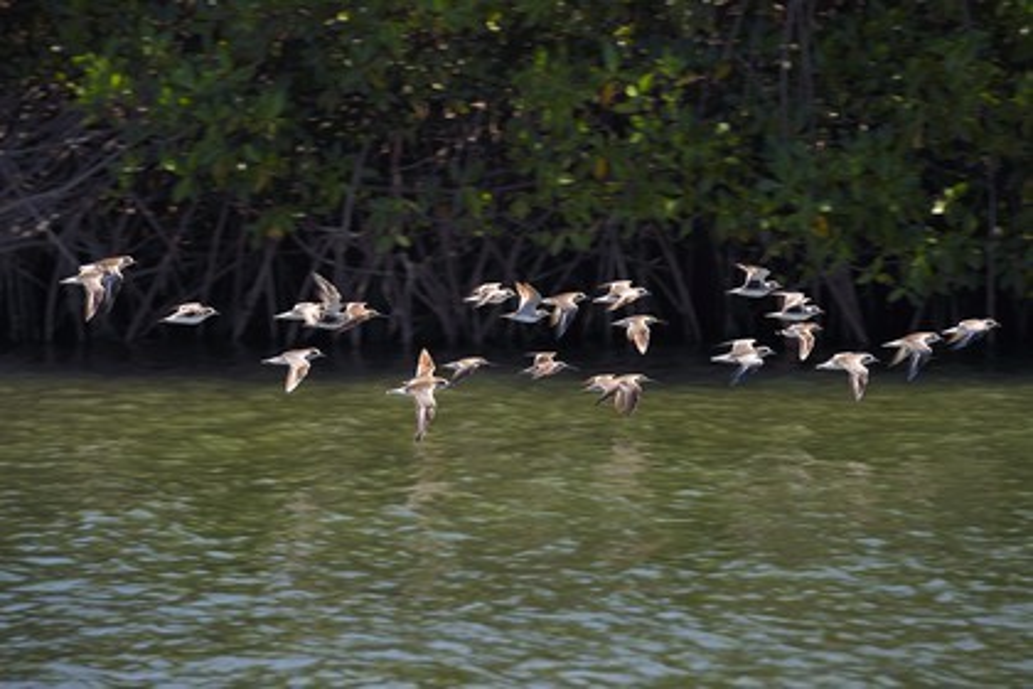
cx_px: 516
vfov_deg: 6.9
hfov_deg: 10.3
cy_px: 344
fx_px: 5738
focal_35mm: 200
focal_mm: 200
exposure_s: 1/400
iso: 200
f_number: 5.6
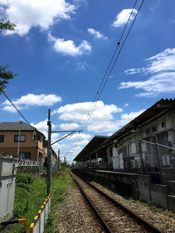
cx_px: 88
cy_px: 116
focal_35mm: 29
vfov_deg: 61.7
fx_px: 195
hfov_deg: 48.2
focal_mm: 4.15
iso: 32
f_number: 2.2
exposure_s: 1/3968
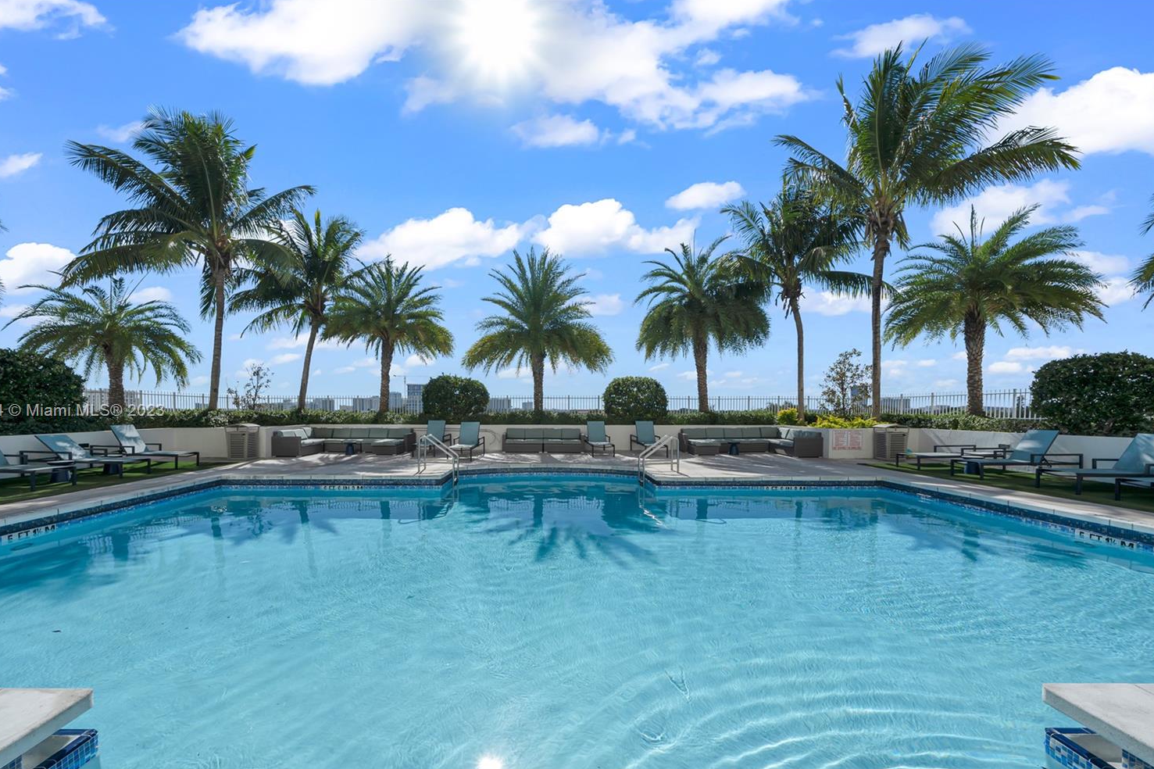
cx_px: 540
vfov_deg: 85.3
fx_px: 417
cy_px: 412
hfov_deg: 108.2
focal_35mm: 13
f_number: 11
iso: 50
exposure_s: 1/160
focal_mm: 12
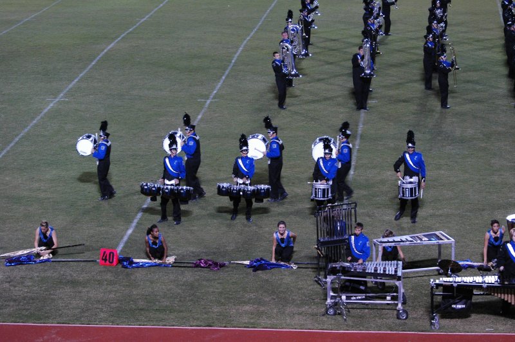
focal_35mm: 123
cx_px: 258
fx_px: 1758
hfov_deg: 16.7
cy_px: 171
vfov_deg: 11.1
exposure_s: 1/60
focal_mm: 82
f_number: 2.8
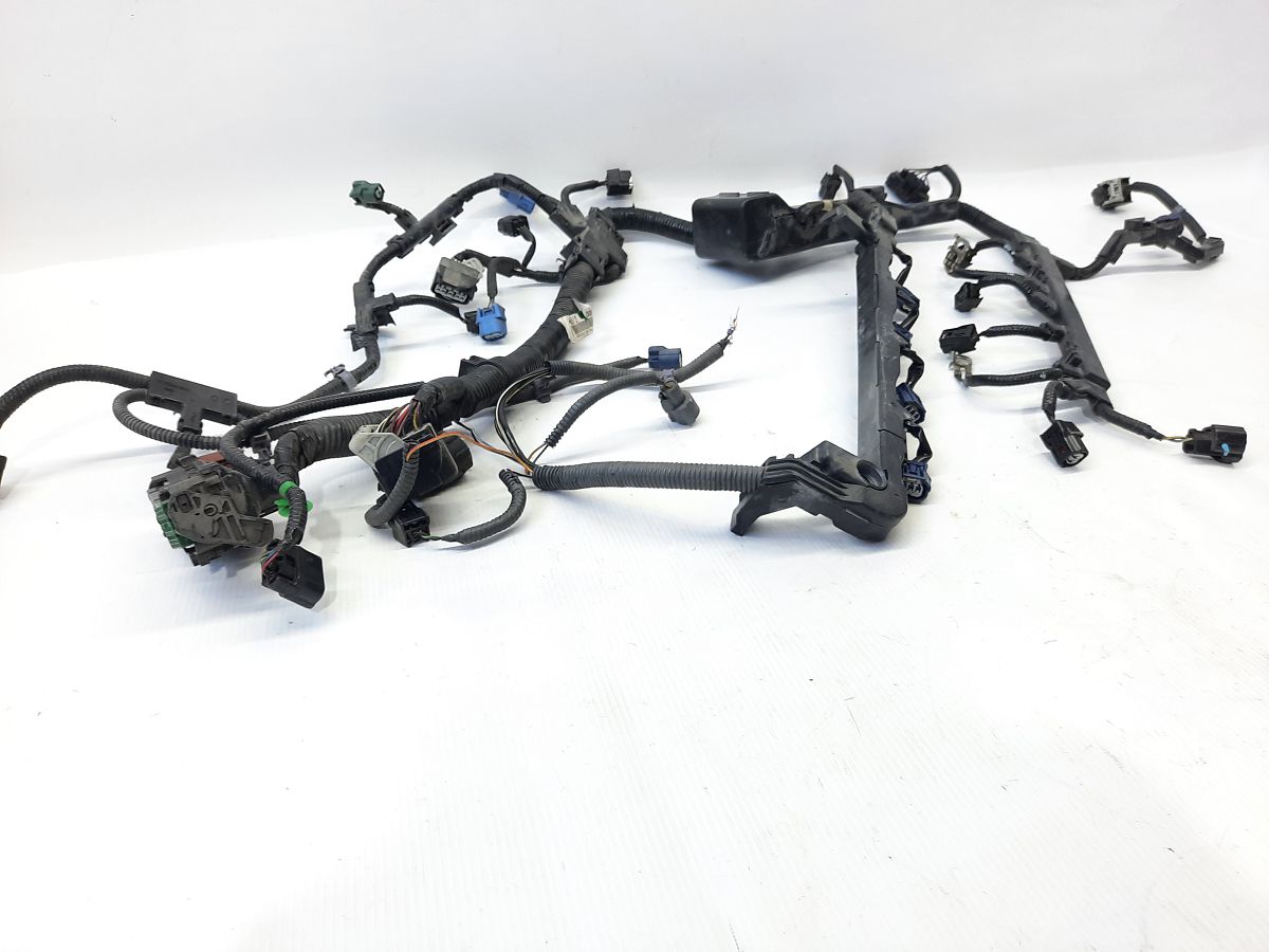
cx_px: 634
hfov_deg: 69.4
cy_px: 476
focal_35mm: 25
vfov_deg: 54.9
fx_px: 916
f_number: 2
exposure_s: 1/50
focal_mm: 4.6
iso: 100
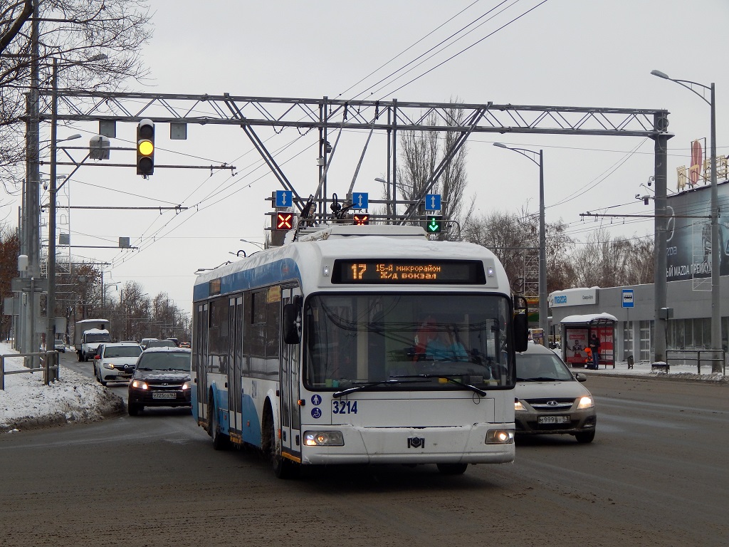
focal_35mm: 86
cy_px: 274
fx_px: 1811
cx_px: 364
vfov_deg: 17.2
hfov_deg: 22.8
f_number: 4.3
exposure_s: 1/250
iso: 125
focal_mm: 15.3
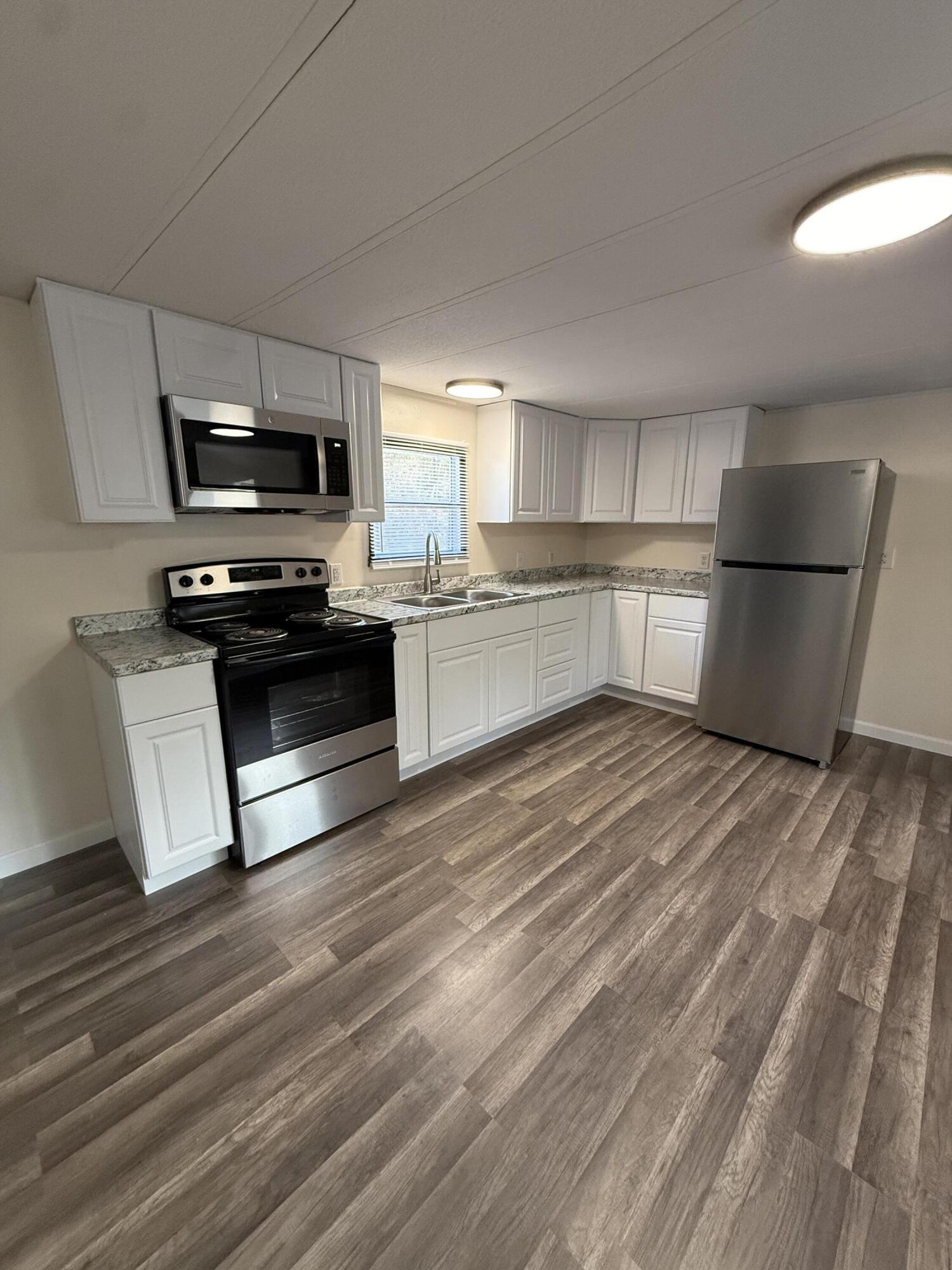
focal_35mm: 14
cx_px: 476
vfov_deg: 102.1
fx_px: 513
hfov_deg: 85.7
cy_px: 635
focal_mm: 2.22
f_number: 2.2
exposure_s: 1/120
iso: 320
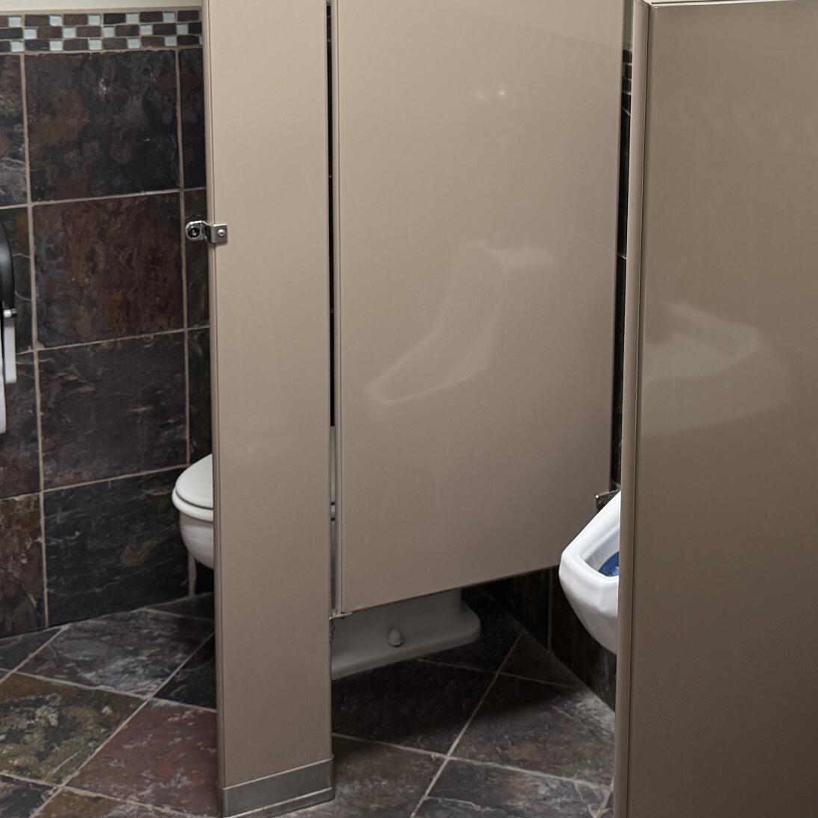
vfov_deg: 28.8
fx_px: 1551
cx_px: 511
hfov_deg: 29.4
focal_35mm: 58
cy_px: 153
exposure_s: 1/60
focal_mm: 6.76
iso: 160
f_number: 1.78
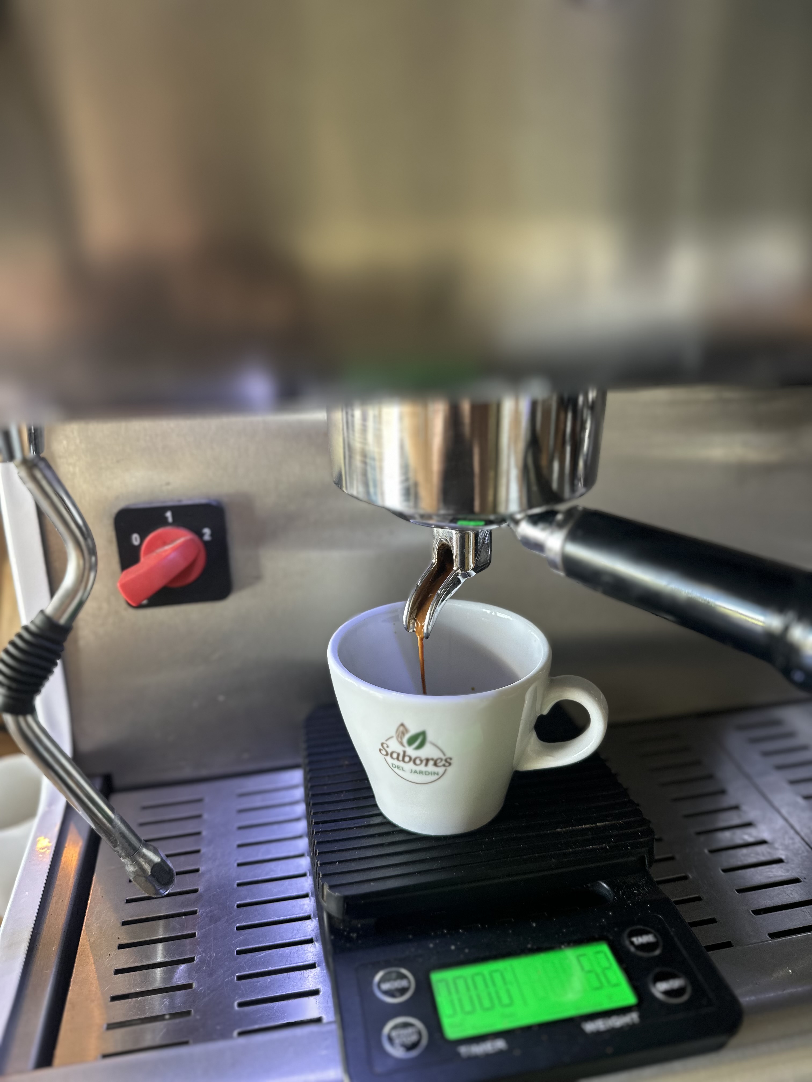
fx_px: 751
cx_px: 406
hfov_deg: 56.8
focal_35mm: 24
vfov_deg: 71.6
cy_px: 541
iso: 125
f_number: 1.78
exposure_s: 1/50
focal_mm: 6.86
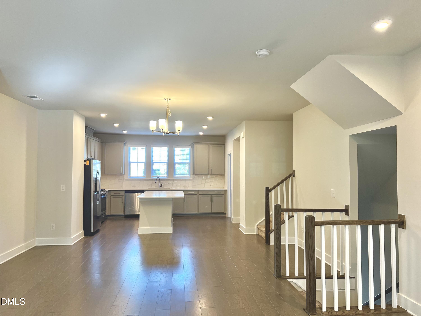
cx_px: 210
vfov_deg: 53.1
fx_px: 316
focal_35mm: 26
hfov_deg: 67.3
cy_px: 158
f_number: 1.5
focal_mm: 5.7
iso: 125
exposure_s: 1/120
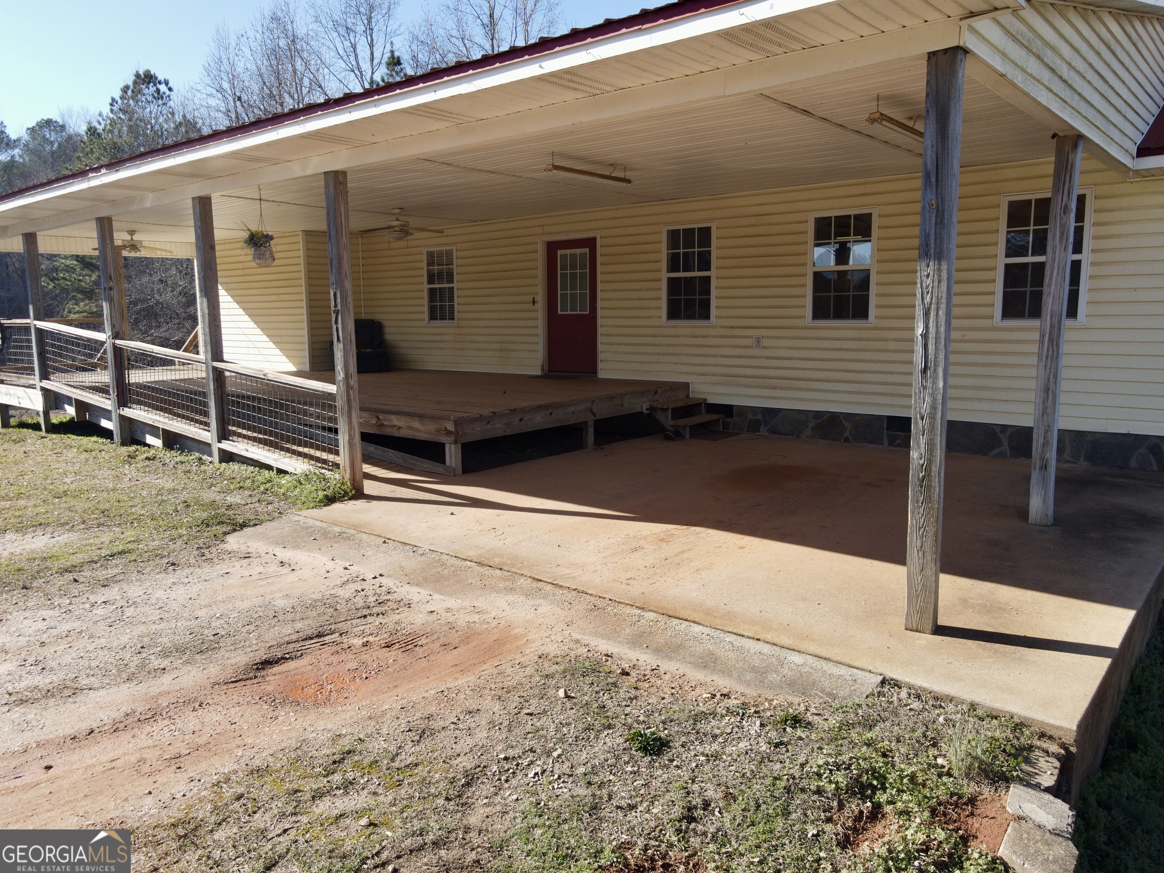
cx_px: 582
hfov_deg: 71.6
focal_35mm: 24
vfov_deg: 56.8
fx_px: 807
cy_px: 436
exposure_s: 1/350
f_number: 2.8
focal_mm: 4.5
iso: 100
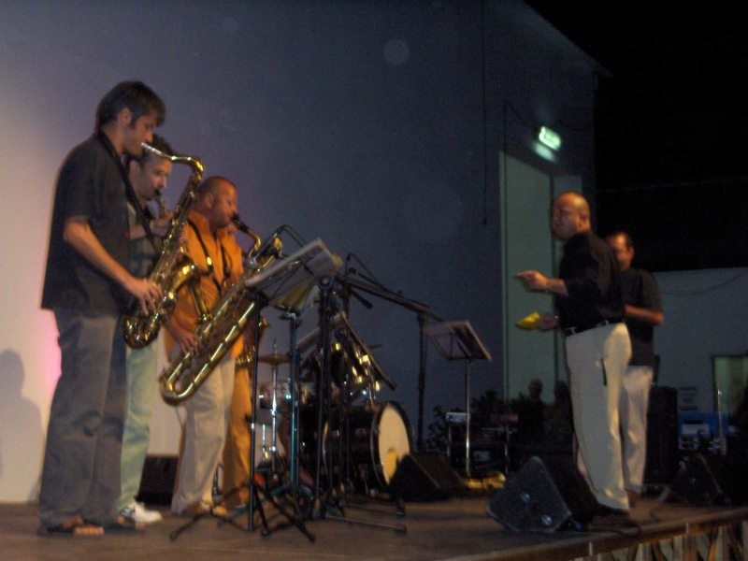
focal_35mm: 62
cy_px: 280
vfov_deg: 23.7
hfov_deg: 31.2
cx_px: 374
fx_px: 1340
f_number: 3.5
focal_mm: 10.19
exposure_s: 1/90
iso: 189
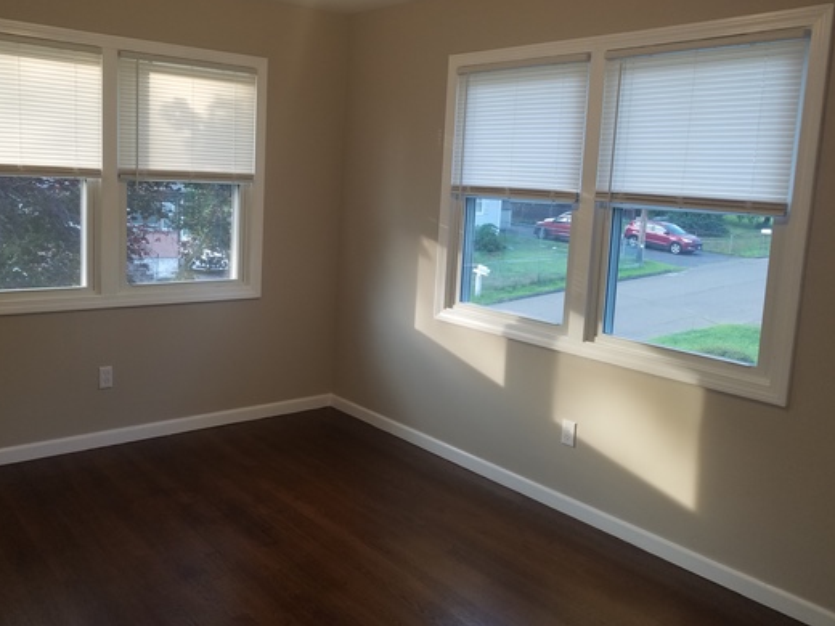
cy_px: 268
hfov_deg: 59.7
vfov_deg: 46.7
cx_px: 358
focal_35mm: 30
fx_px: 724
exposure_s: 1/60
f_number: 1.7
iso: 80
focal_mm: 4.2
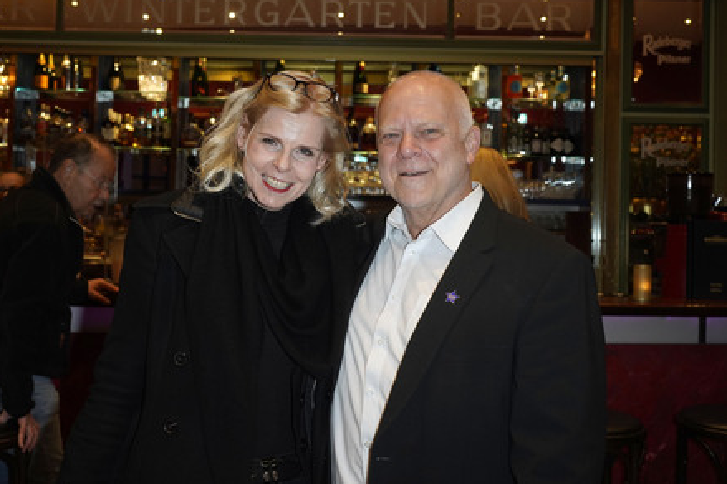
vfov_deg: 35.9
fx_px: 747
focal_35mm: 37
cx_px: 355
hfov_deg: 51.9
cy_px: 239
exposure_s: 1/160
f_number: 5
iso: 1600
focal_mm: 36
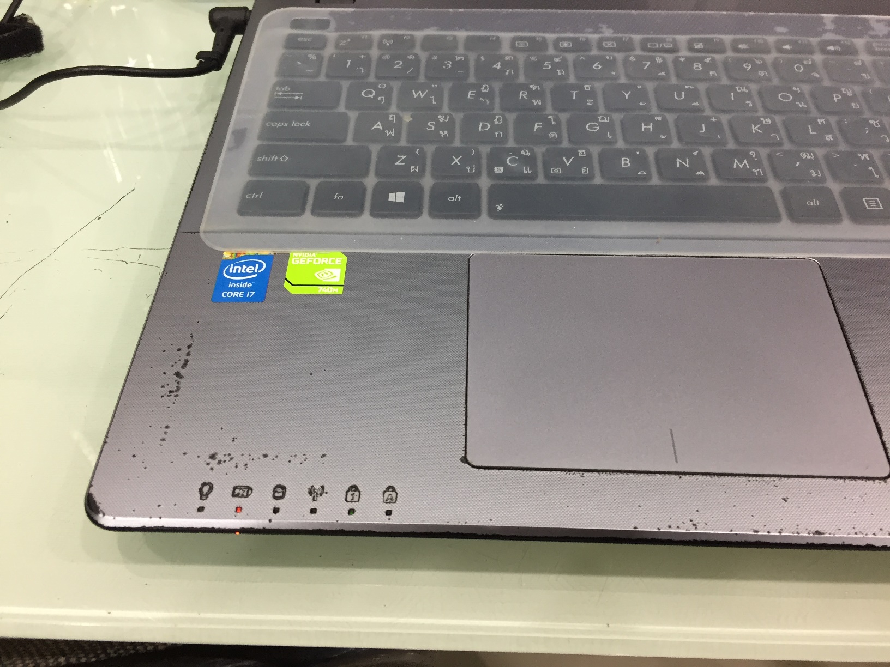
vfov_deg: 48.2
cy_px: 334
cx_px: 445
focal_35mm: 29
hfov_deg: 61.7
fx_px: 746
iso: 100
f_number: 2.2
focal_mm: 4.15
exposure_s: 1/33
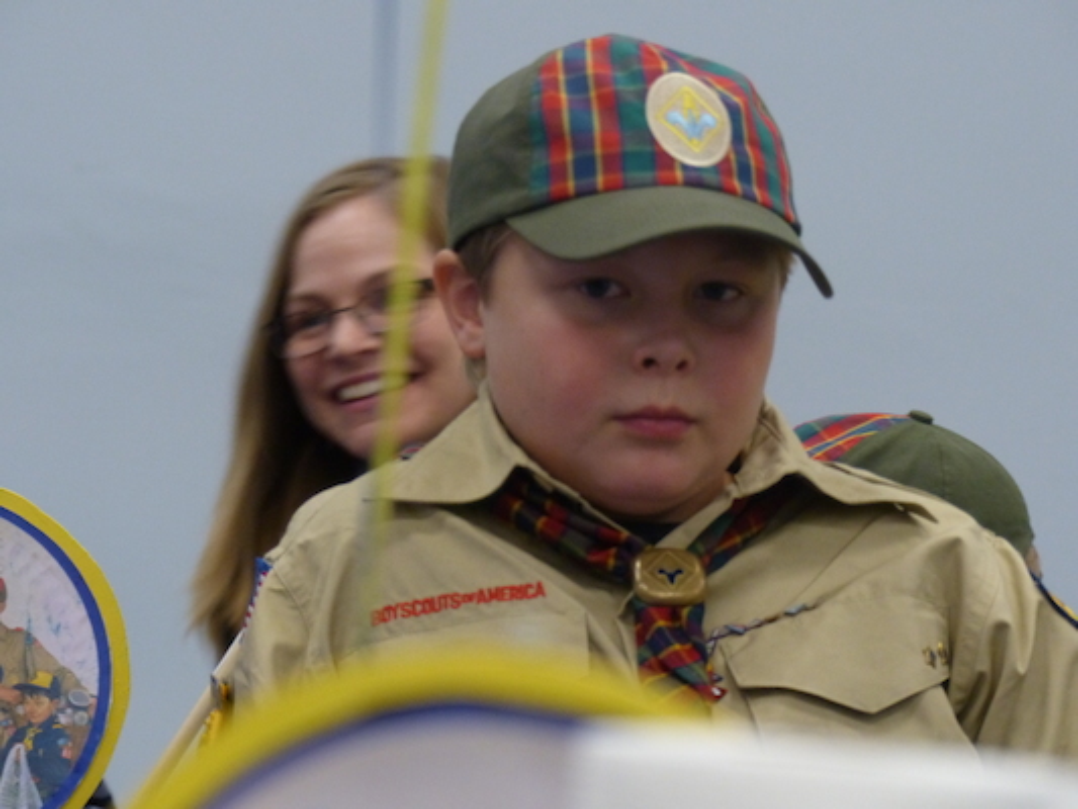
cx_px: 539
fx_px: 8348
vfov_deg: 5.5
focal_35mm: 268
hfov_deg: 7.4
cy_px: 404
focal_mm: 48.3
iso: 400
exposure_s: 1/20
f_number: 2.8
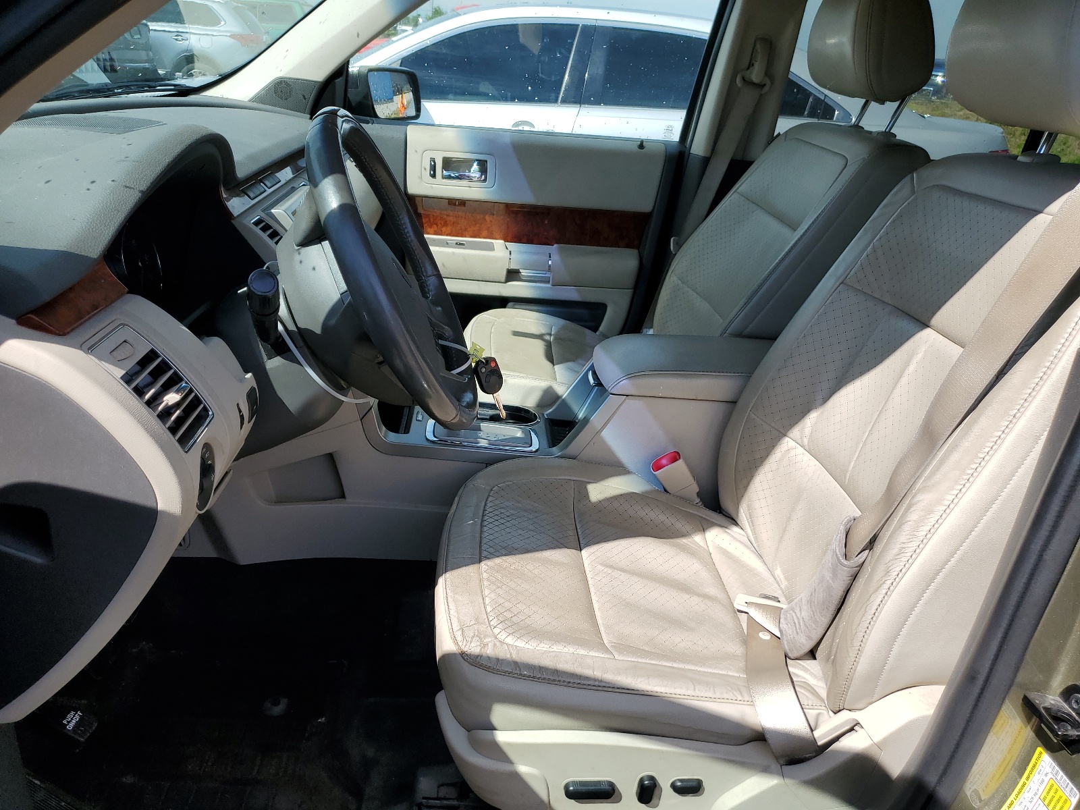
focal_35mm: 26
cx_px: 540
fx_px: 811
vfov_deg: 53.1
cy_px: 405
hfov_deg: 67.3
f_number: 1.5
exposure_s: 1/2000
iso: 50
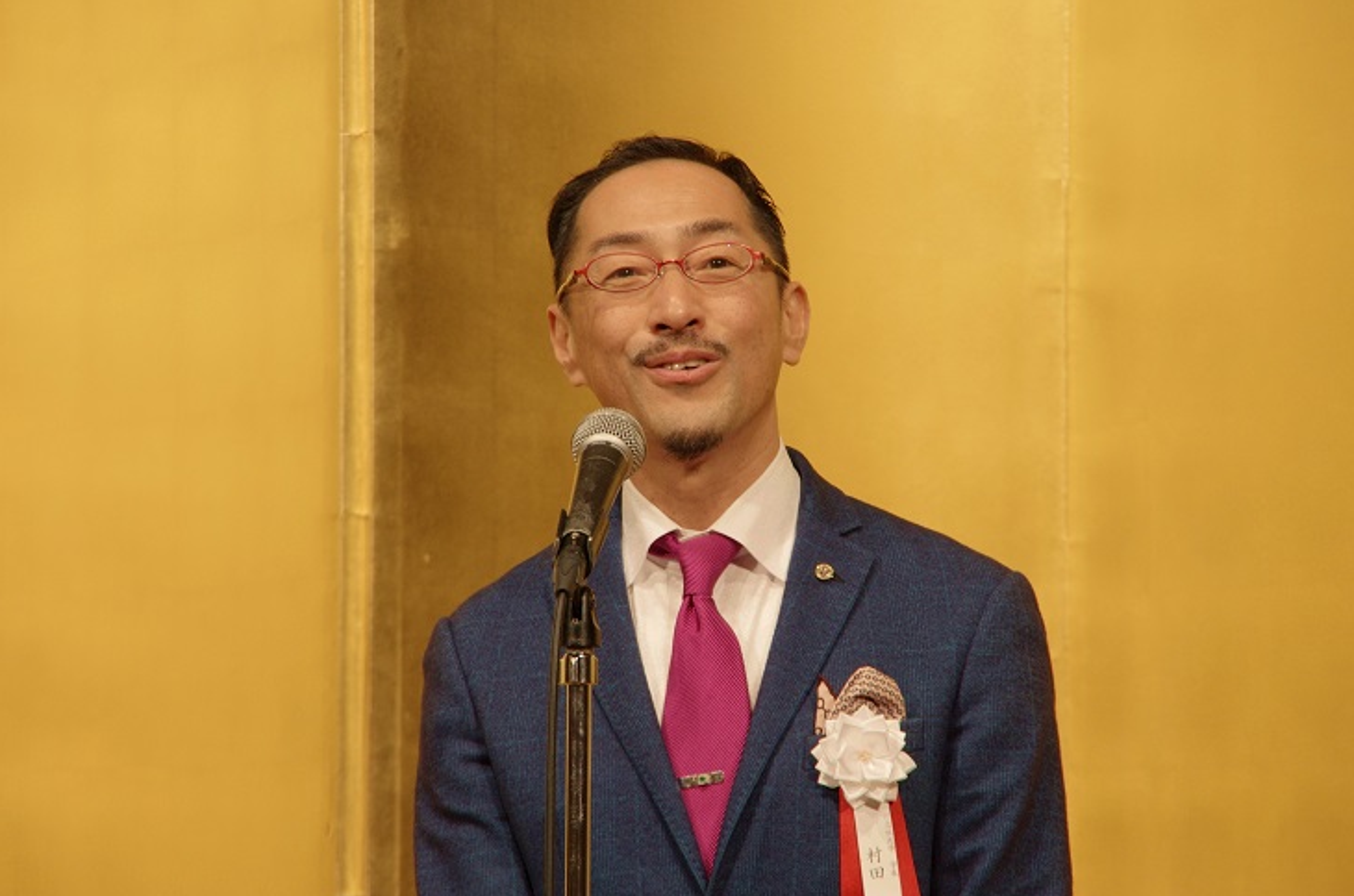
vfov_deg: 6.2
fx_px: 8314
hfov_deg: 9.3
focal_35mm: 222
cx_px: 706
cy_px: 453
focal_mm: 135
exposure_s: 1/80
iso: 640
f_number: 6.3
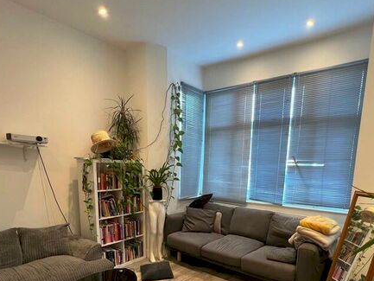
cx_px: 207
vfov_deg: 60.3
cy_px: 208
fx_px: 227
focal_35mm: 21
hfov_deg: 78.7
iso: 250
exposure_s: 1/100
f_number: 1.8
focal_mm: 1.57
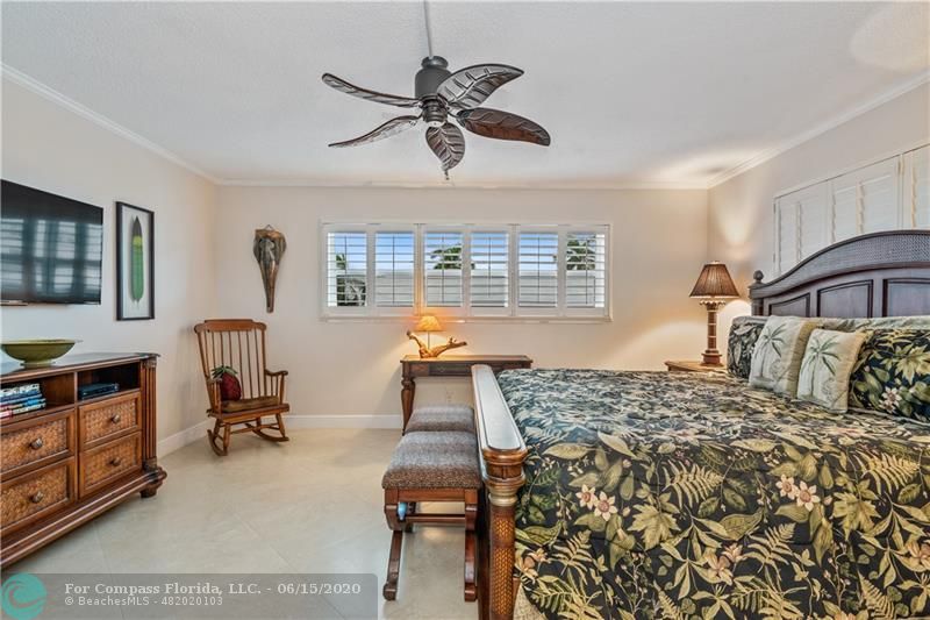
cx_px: 465
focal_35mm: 16
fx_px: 413
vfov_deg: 73.7
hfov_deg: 96.7
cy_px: 310
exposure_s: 1/1.25
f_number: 8
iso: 250
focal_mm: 16
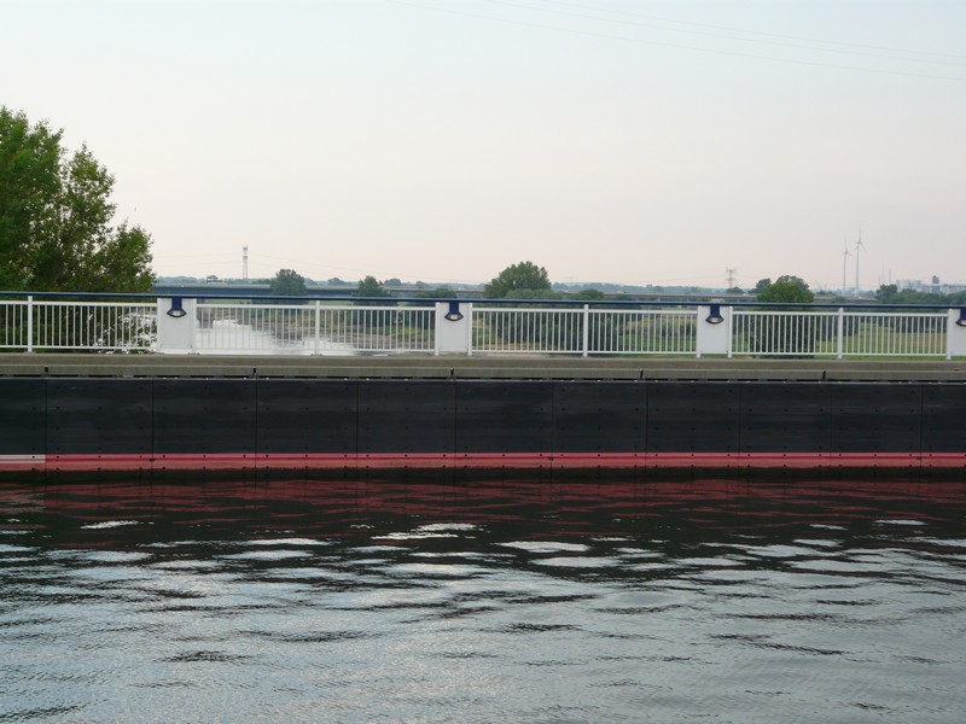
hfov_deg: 29.0
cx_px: 483
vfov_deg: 21.9
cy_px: 362
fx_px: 1870
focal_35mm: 67
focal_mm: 11.1
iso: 125
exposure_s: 1/200
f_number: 4
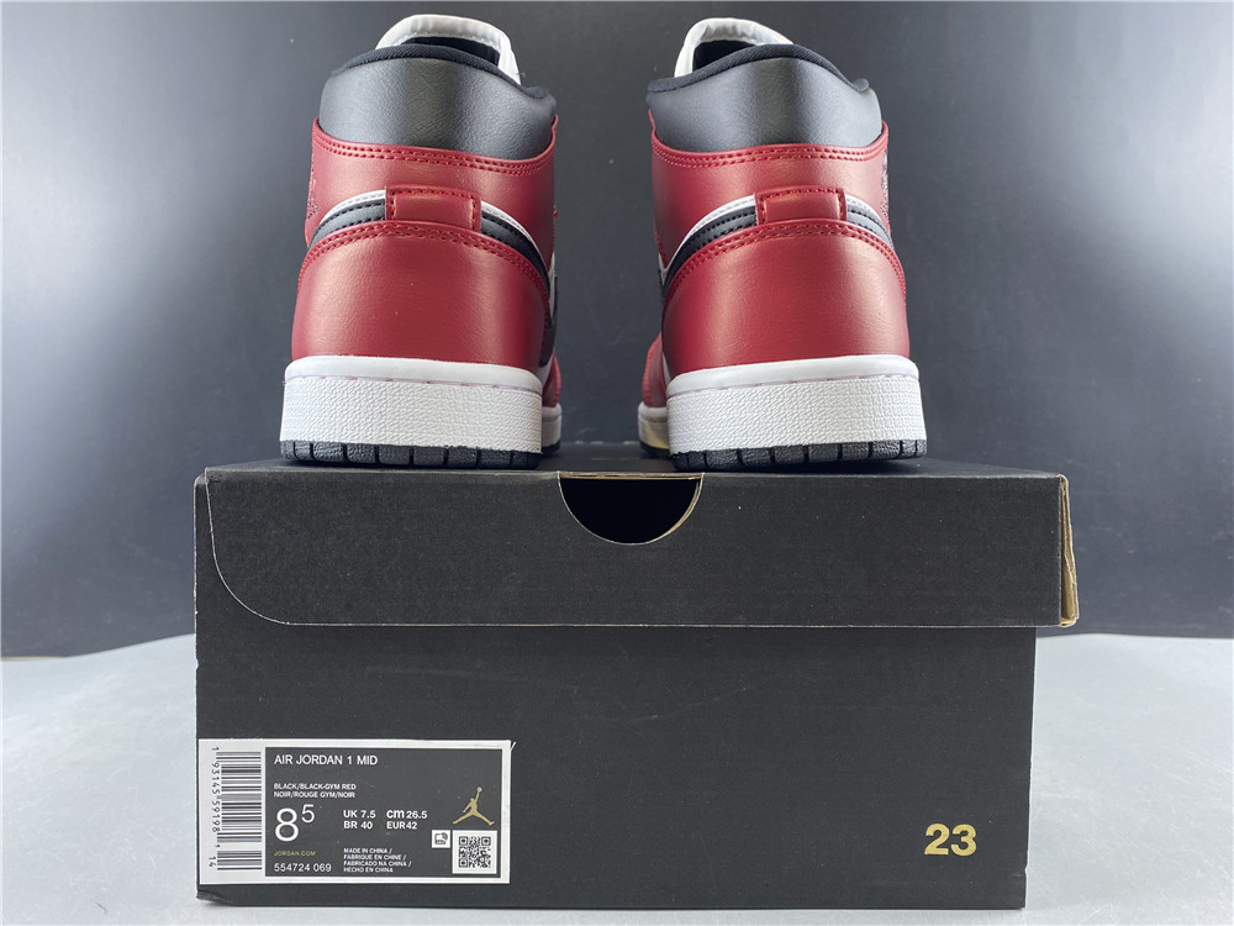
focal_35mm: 26
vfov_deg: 53.1
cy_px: 463
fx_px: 927
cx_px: 617
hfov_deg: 67.3
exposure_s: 1/50
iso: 100
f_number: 1.8
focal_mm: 4.25
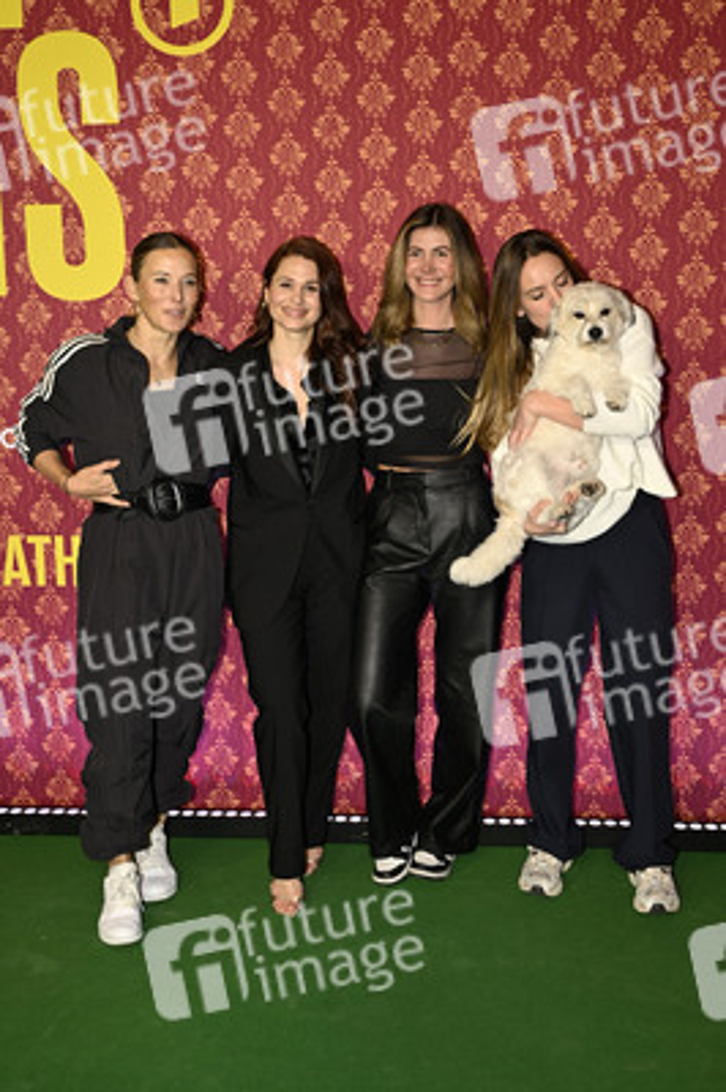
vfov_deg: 55.8
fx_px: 1030
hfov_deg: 38.8
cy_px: 546
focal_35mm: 34
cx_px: 363
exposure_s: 1/200
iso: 200
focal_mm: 34
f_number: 2.8
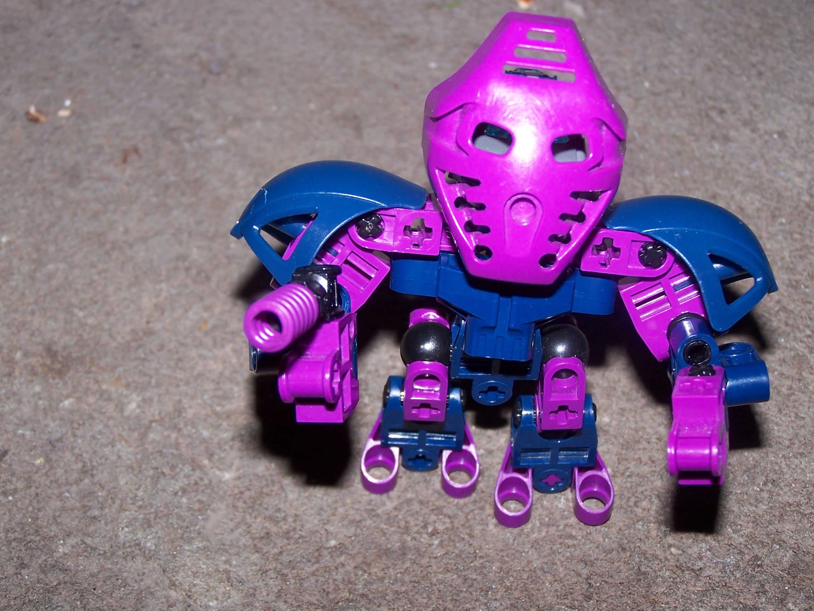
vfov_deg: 21.9
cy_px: 306
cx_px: 407
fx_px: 1576
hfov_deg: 29.0
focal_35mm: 67
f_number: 3.2
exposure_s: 1/60
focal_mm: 11.1
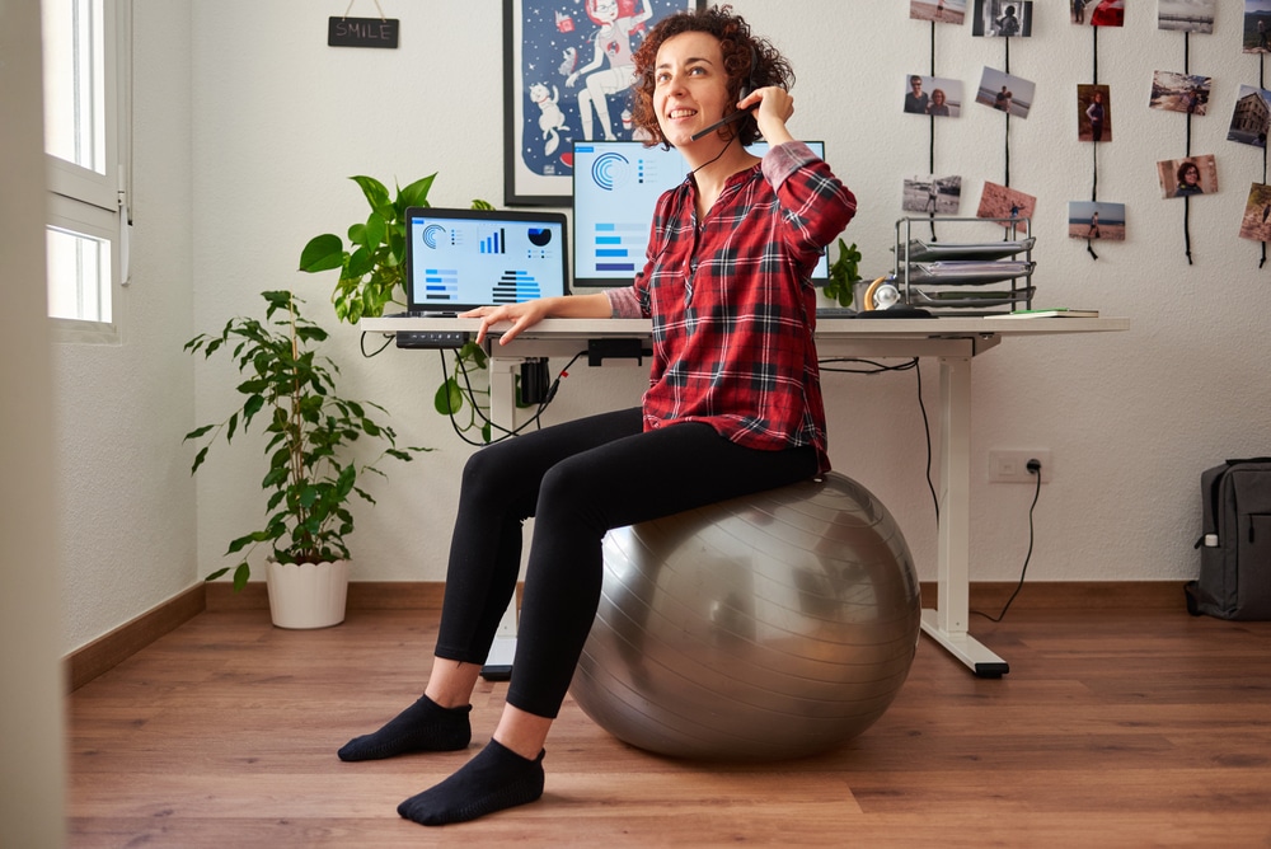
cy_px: 424
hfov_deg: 54.4
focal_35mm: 35
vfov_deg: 37.9
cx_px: 636
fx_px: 1236
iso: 400
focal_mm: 35
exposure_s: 1/250
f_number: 2.5
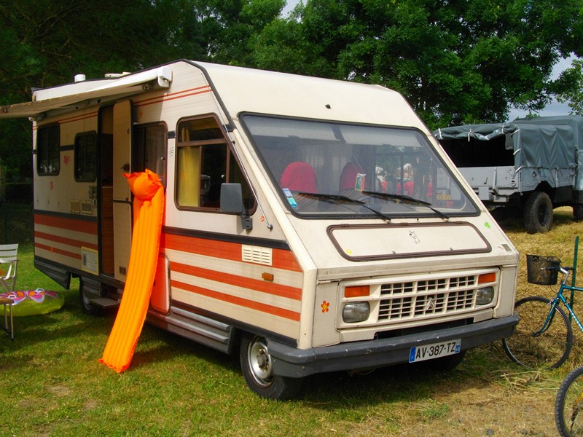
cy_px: 218
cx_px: 292
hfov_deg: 46.8
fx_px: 674
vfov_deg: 36.0
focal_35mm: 40
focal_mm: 7.1
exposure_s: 1/320
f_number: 6.3
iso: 100
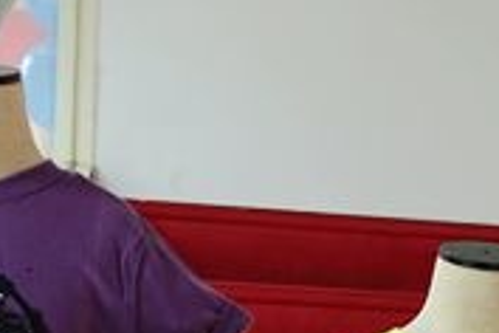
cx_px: 409
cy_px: 512
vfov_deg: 14.4
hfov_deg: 22.8
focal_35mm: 88
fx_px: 1220
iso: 125
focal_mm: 8.8
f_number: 1.8
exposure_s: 1/30
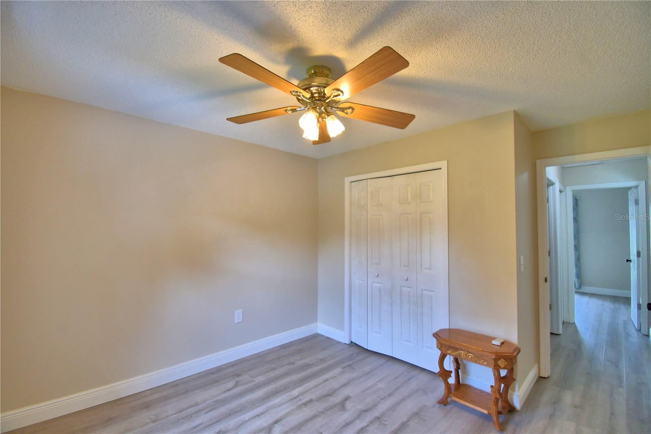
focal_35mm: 15
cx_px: 326
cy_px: 217
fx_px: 271
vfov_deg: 77.3
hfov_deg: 100.4
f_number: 4.5
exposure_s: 1/80
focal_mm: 10
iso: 400
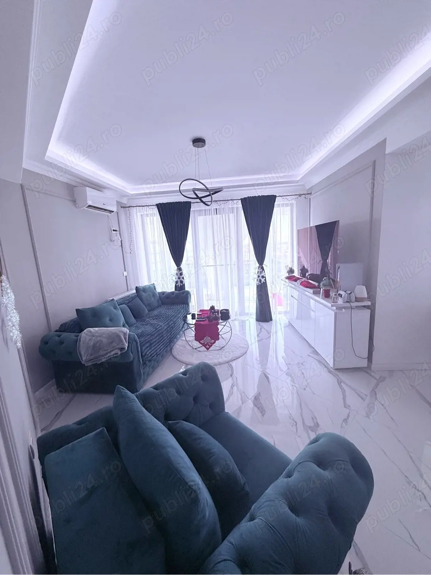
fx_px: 232
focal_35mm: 14
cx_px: 216
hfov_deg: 85.7
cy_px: 288
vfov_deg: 102.1
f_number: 2.2
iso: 40
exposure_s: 1/105
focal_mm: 2.22
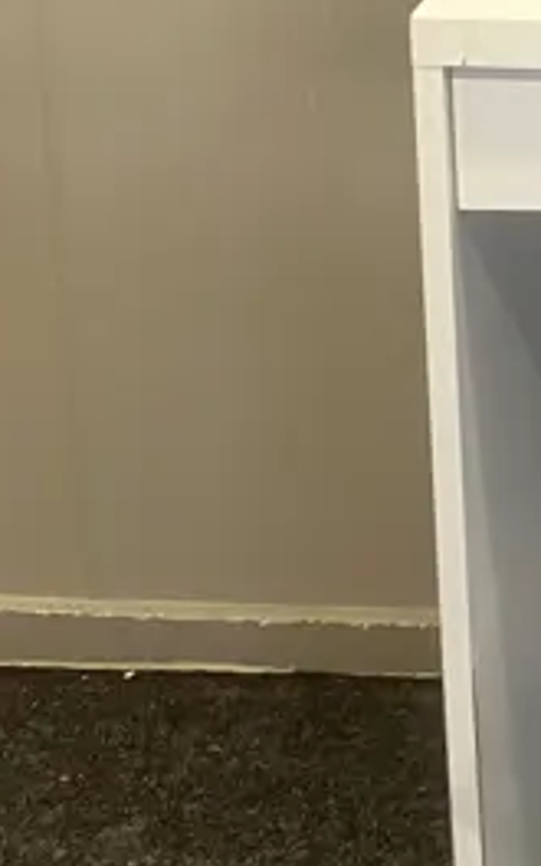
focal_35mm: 115
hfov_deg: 10.4
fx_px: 2713
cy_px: 0
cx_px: 1112
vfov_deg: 17.7
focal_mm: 3.99
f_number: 1.8
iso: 100
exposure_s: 1/50
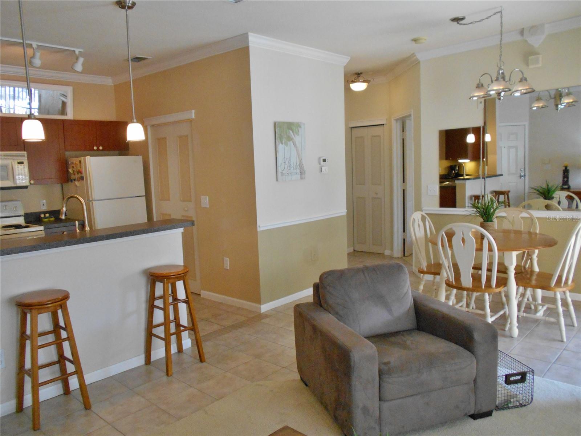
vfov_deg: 53.1
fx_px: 436
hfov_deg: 67.3
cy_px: 218
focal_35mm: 26
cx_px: 290
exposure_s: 1/60
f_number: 3.2
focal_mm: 4.6
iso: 400
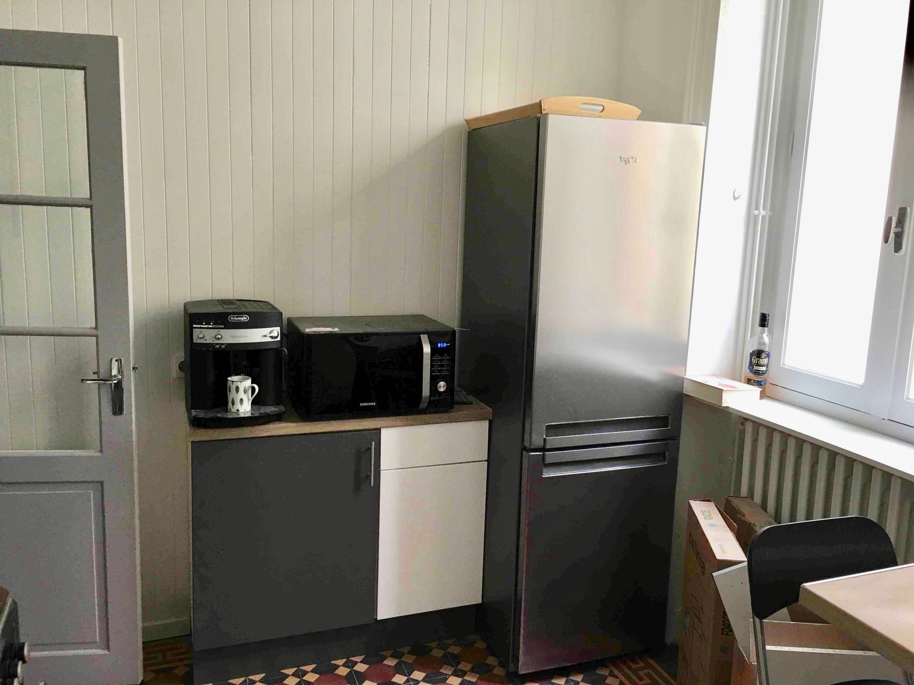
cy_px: 342
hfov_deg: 61.7
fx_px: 766
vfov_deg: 48.2
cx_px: 457
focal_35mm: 29
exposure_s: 1/33
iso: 50
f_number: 2.2
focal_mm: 4.15
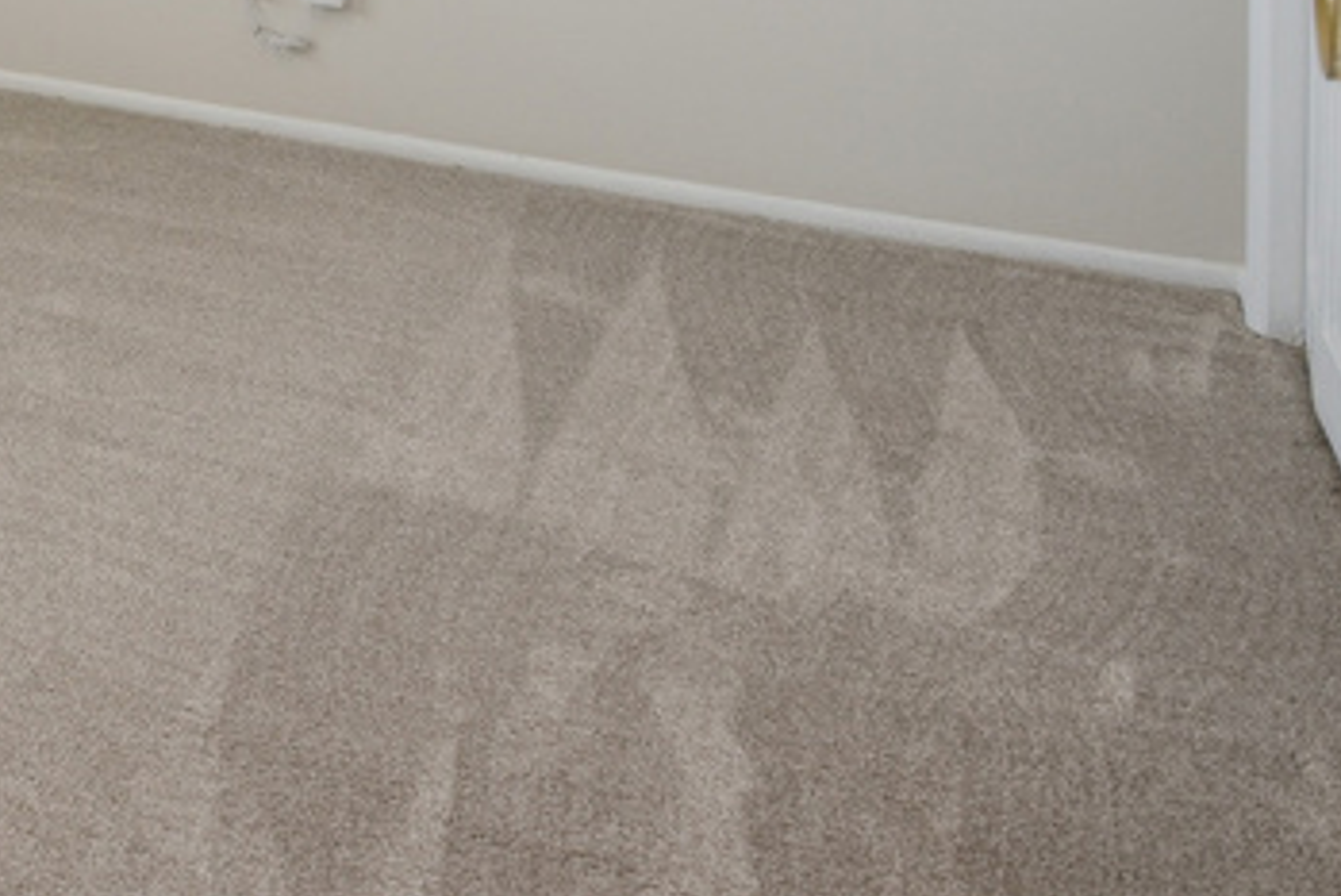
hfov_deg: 35.9
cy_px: -410
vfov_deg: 23.5
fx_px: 1751
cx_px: -119
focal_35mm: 47
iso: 250
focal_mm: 16
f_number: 9
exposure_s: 1/160
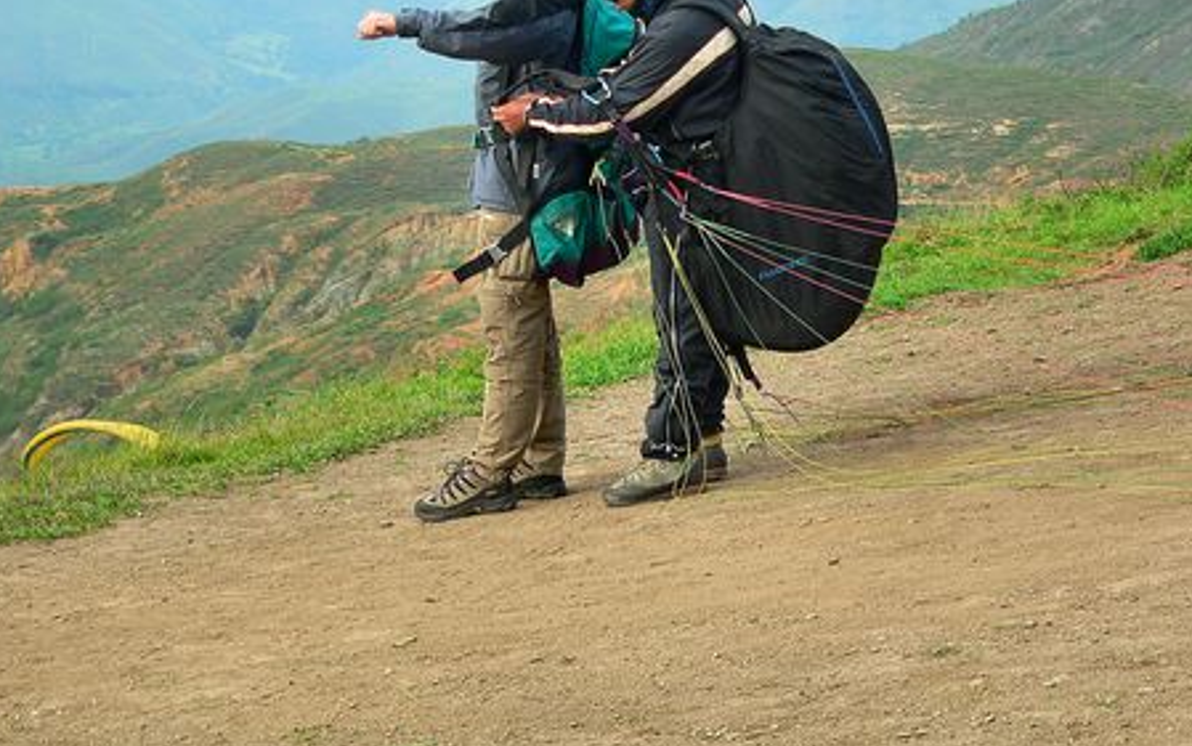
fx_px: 3835
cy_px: 277
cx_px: 634
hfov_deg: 17.7
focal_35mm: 118
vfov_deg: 11.1
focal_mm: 16.6
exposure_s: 1/100
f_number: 3.3
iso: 80
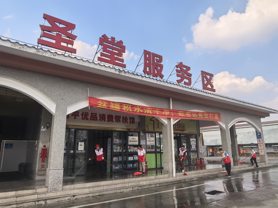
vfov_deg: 56.8
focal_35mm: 24
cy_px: 104
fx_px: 193
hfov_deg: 71.6
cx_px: 139
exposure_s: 1/2532
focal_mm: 1.95
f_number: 2.2
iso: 100
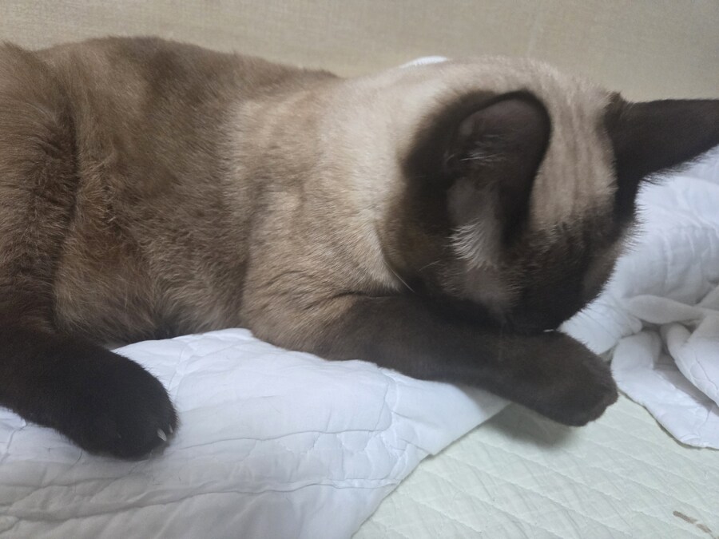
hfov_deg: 73.9
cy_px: 270
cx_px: 360
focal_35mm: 23
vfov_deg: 58.9
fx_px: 478
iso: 640
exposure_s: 1/120
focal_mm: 5.4
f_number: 1.8
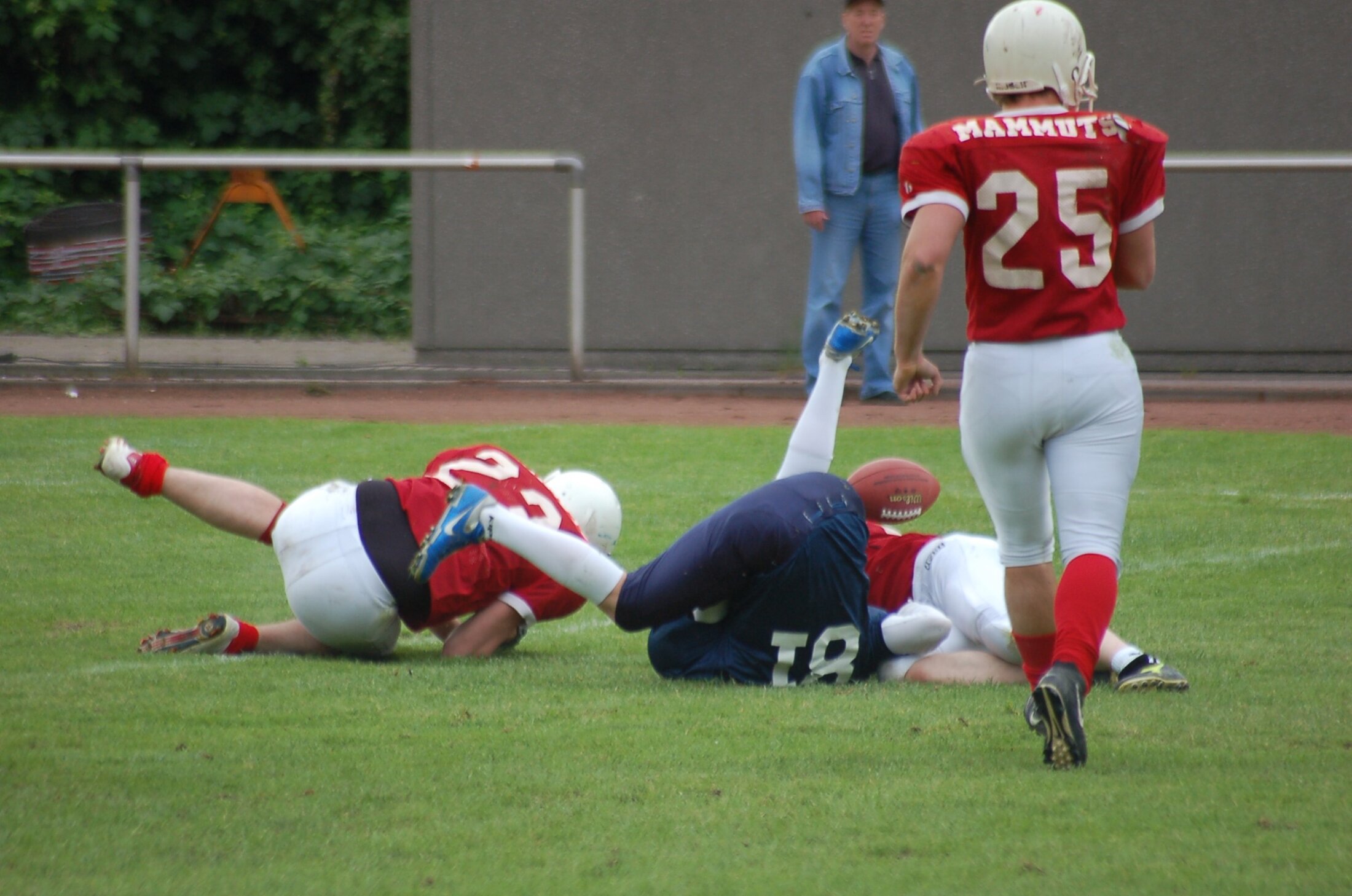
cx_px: 676
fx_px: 16868
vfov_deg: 3.0
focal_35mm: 450
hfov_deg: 4.6
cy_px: 448
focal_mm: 300
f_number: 5.6
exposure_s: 1/500
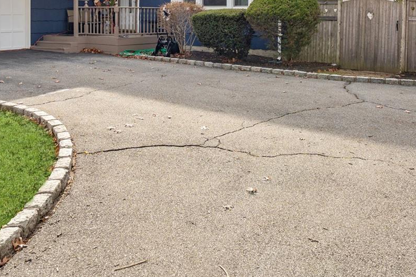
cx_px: 226
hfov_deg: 47.3
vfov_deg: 31.0
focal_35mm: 41
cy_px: 22
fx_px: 474
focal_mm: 16
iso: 250
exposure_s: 1/320
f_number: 5.6
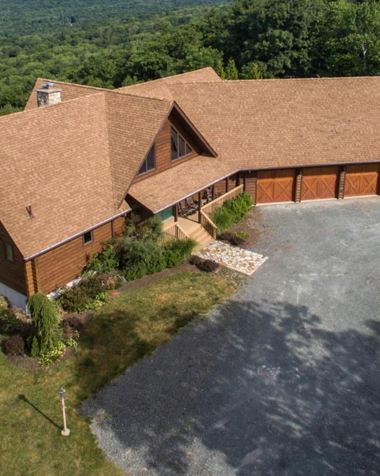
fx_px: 534
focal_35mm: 38
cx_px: 207
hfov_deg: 39.1
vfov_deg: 46.7
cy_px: 138
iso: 100
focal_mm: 3.61
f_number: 2.8
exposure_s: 1/800
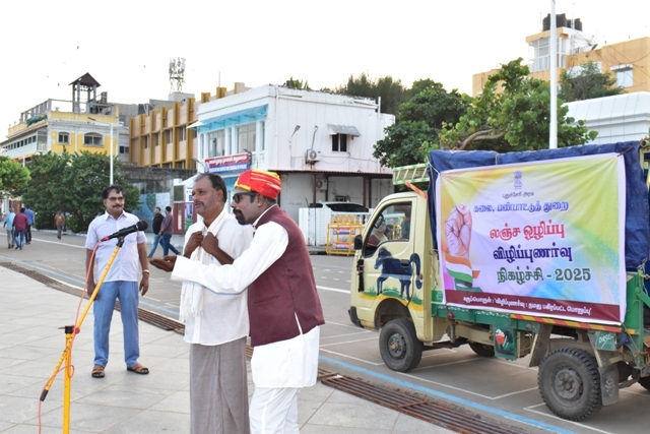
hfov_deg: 51.3
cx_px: 325
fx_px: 677
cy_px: 217
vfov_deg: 35.5
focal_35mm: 38
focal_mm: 25
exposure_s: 1/100
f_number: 10
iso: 1250
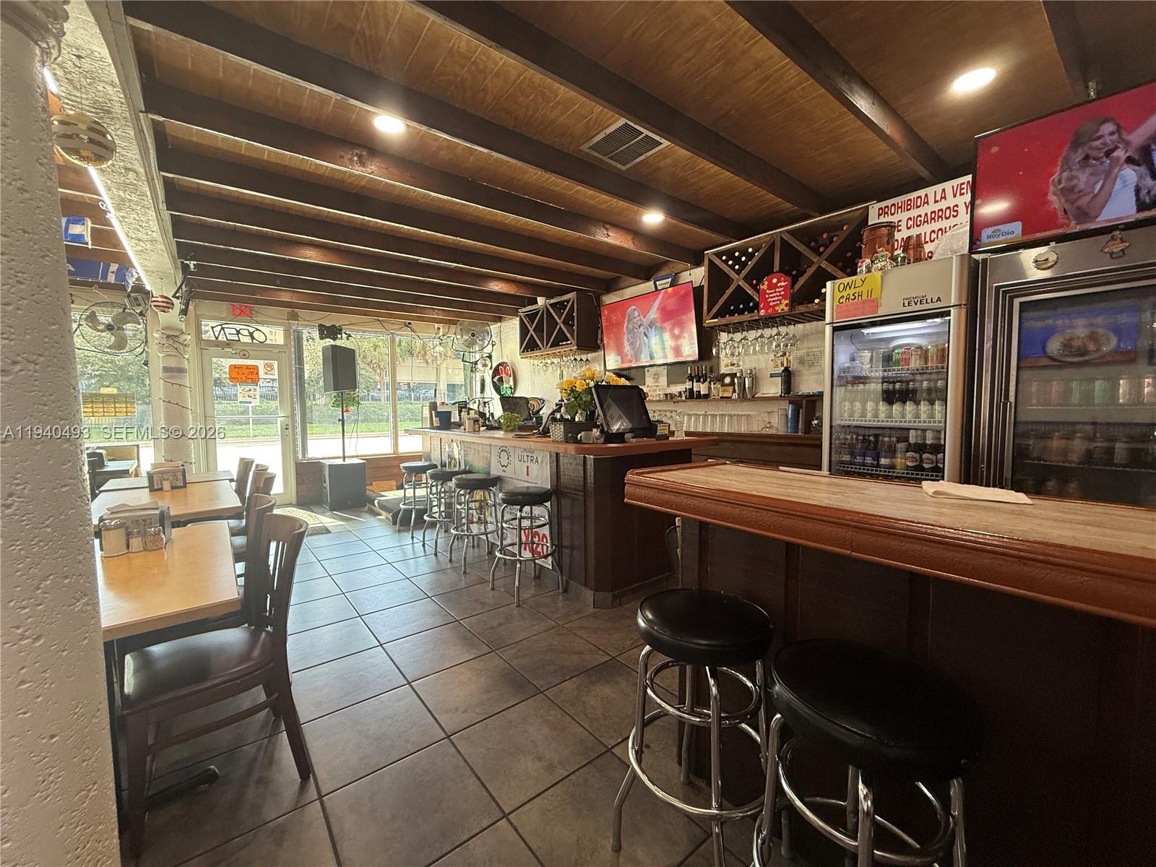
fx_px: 468
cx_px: 578
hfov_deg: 102.1
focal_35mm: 14
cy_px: 434
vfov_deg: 85.7
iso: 200
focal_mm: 2.22
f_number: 2.2
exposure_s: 1/120
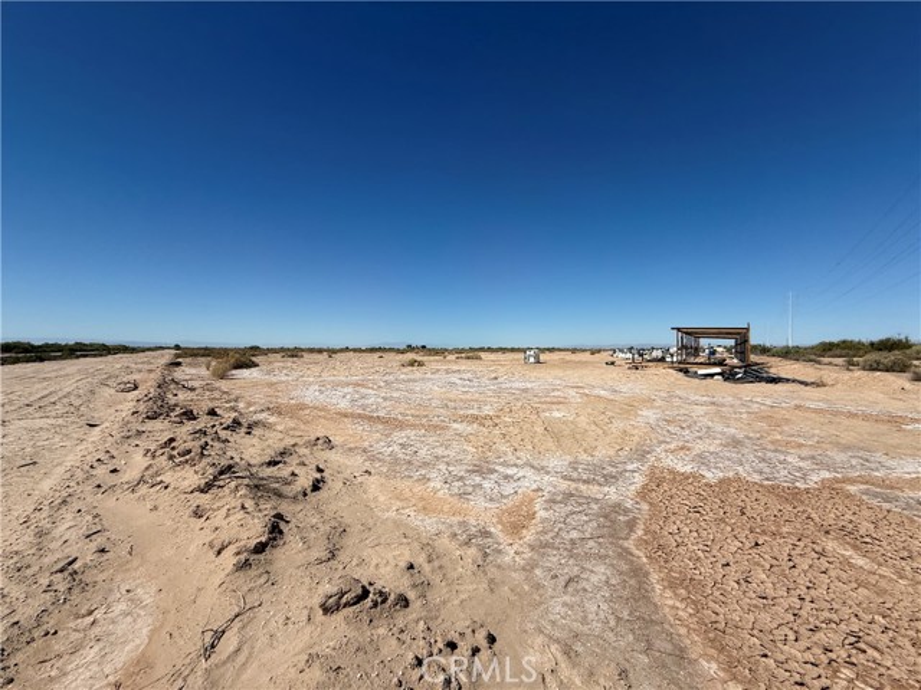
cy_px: 345
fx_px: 372
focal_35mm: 14
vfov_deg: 85.7
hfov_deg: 102.1
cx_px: 460
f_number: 2.2
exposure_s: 1/6173
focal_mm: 2.22
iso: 50
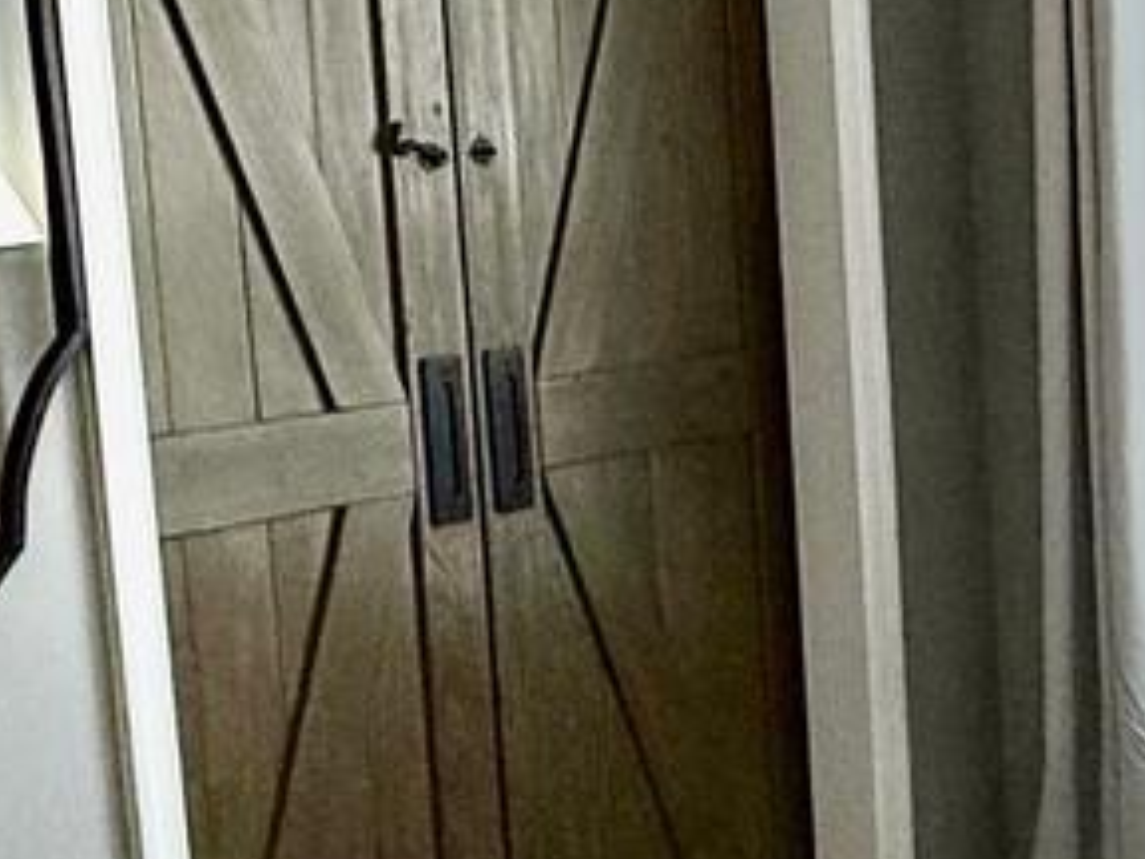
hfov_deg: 25.8
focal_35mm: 70
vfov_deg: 21.0
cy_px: 461
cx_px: 1252
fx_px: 2315
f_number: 2.2
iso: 125
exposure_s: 1/99
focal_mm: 2.22
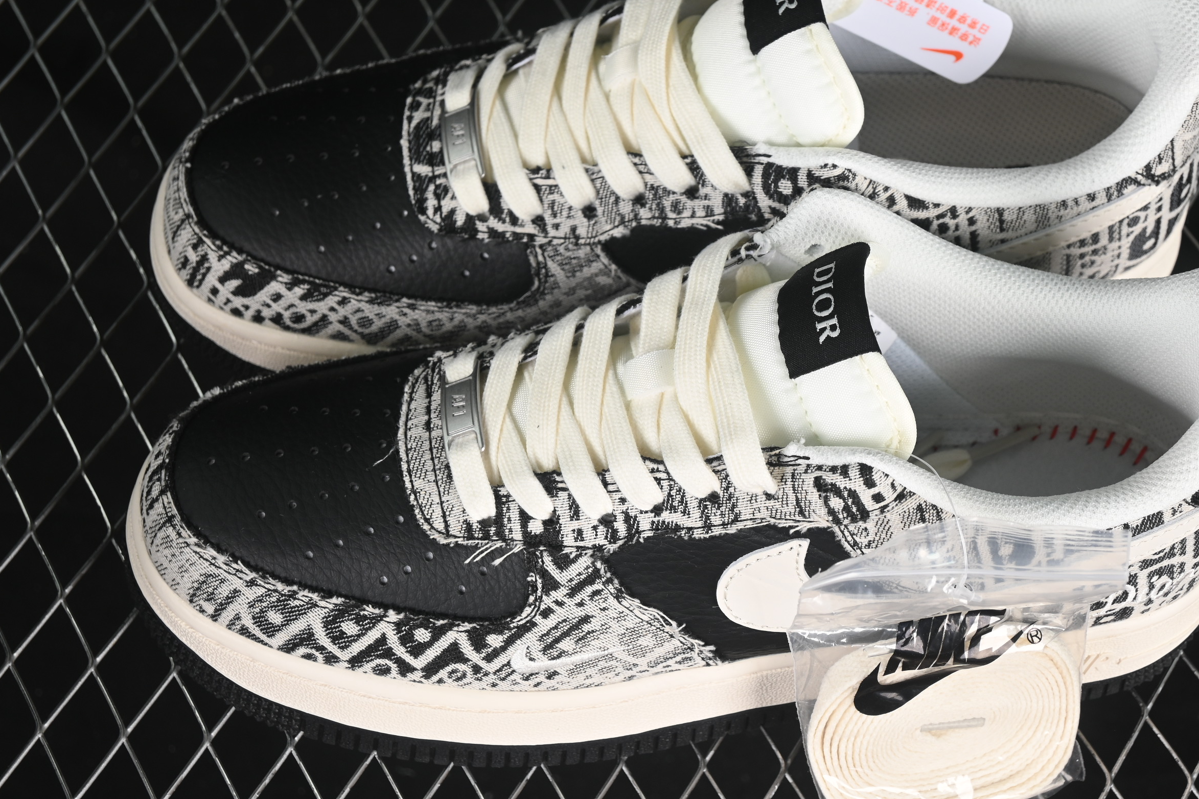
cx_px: 708
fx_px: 2964
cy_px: 330
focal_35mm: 89
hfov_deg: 22.8
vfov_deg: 15.4
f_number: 6.3
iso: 160
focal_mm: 50
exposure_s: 1/50
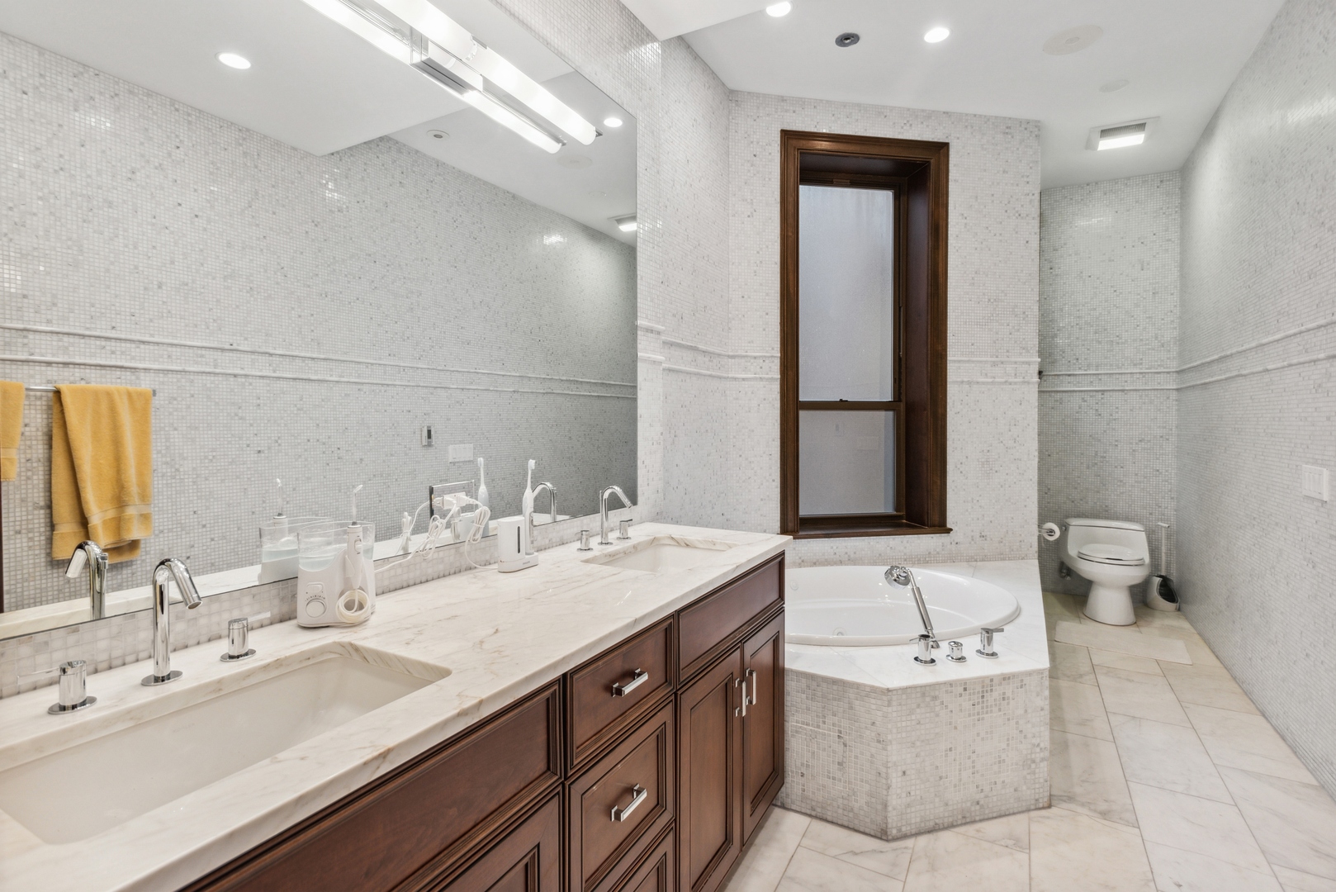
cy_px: 446
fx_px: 631
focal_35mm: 17
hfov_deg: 93.3
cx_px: 668
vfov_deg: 70.5
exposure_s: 1/40
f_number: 8
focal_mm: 17
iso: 1000
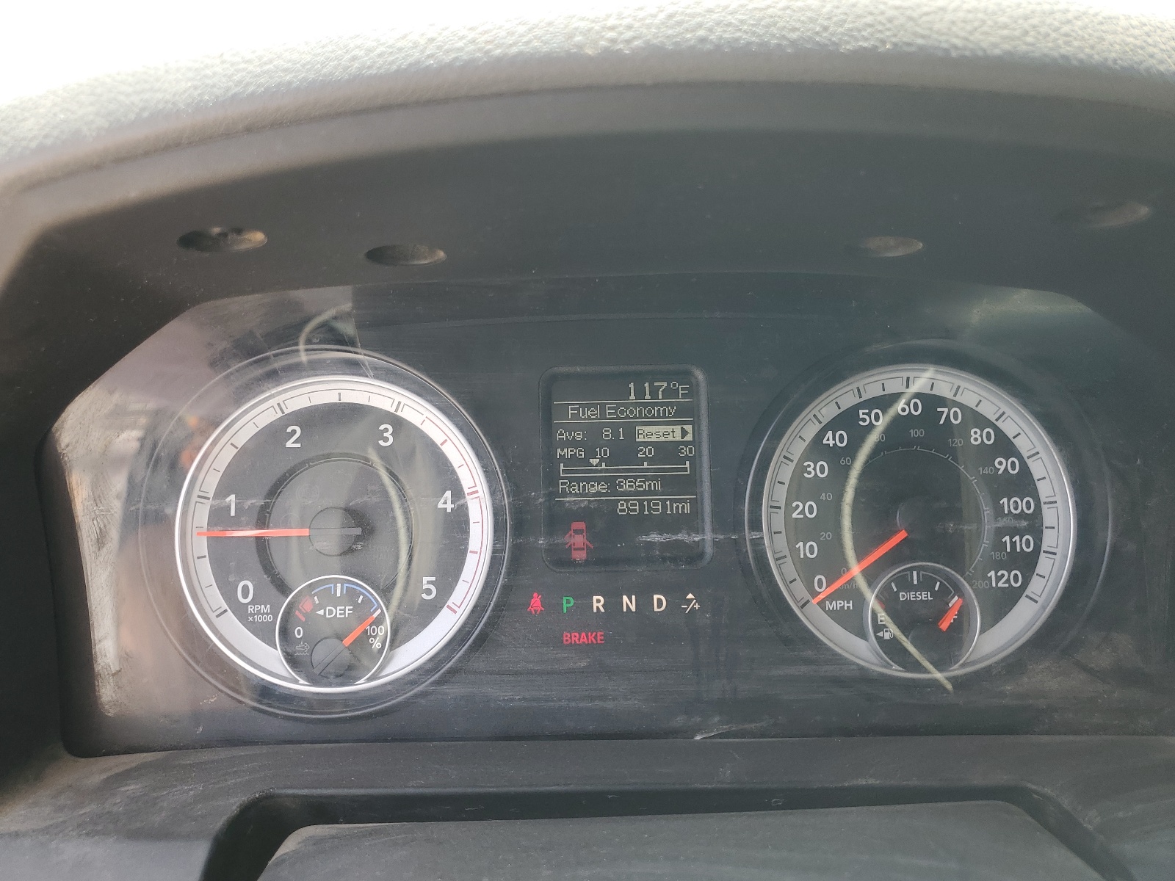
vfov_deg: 53.1
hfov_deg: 67.3
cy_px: 440
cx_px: 588
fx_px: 883
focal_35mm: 26
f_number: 1.5
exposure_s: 1/270
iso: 50
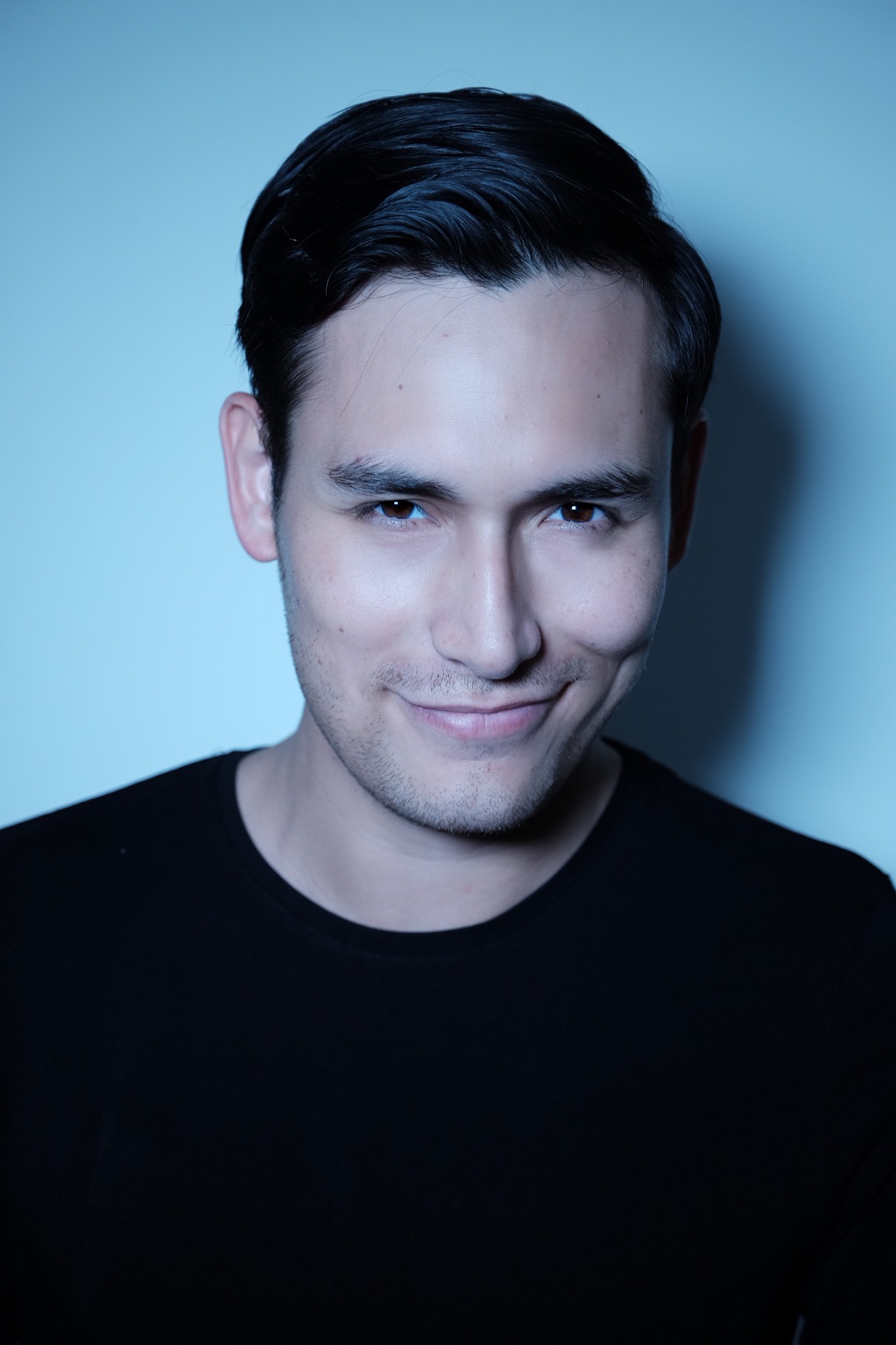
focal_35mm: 58
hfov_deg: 23.4
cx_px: 448
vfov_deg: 34.5
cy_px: 672
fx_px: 2165
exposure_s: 1/60
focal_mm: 38.8
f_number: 2.8
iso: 200
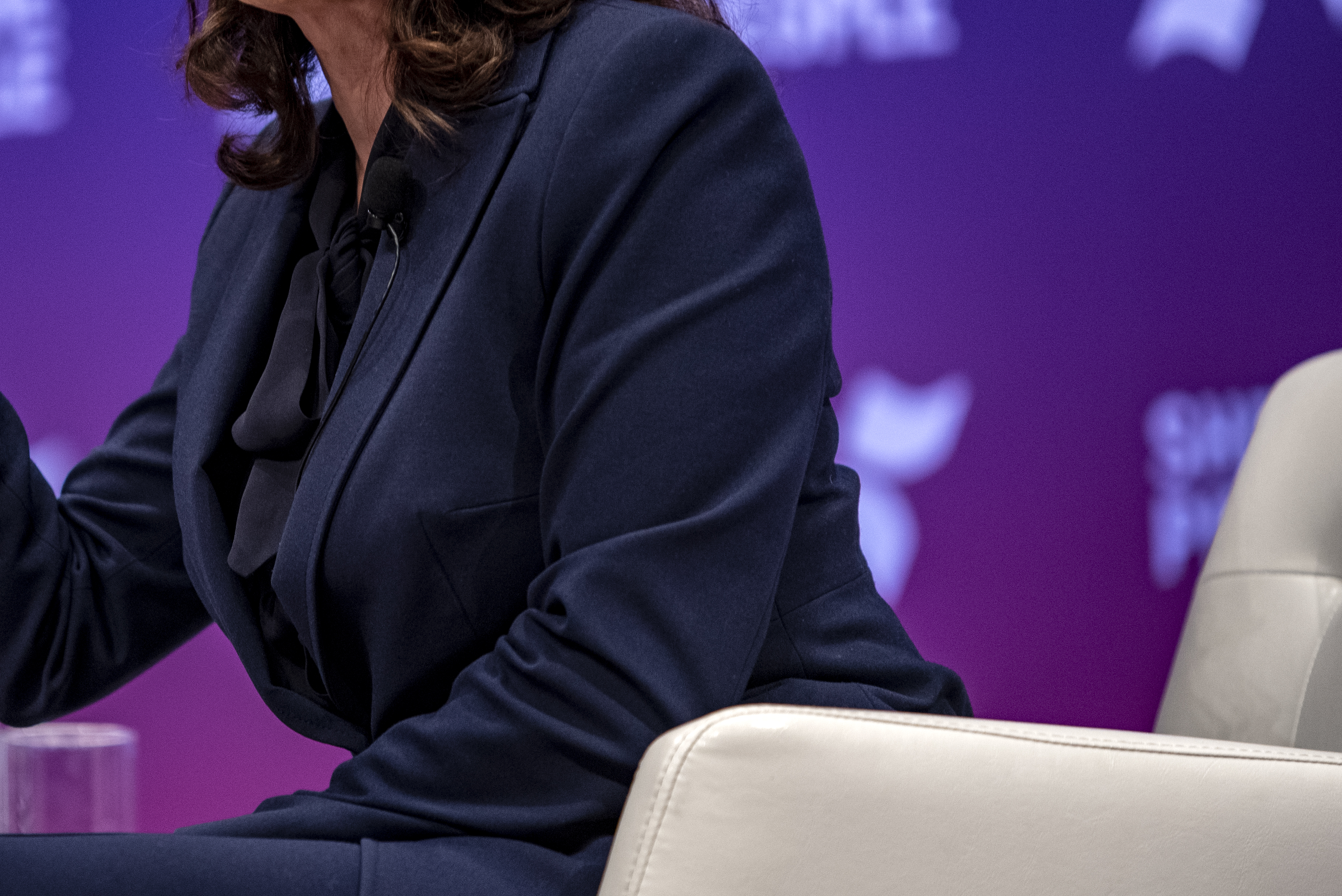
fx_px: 12232
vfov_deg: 4.2
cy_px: 214
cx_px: 354
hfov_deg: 6.3
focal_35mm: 328
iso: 1600
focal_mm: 200
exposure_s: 1/640
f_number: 2.8
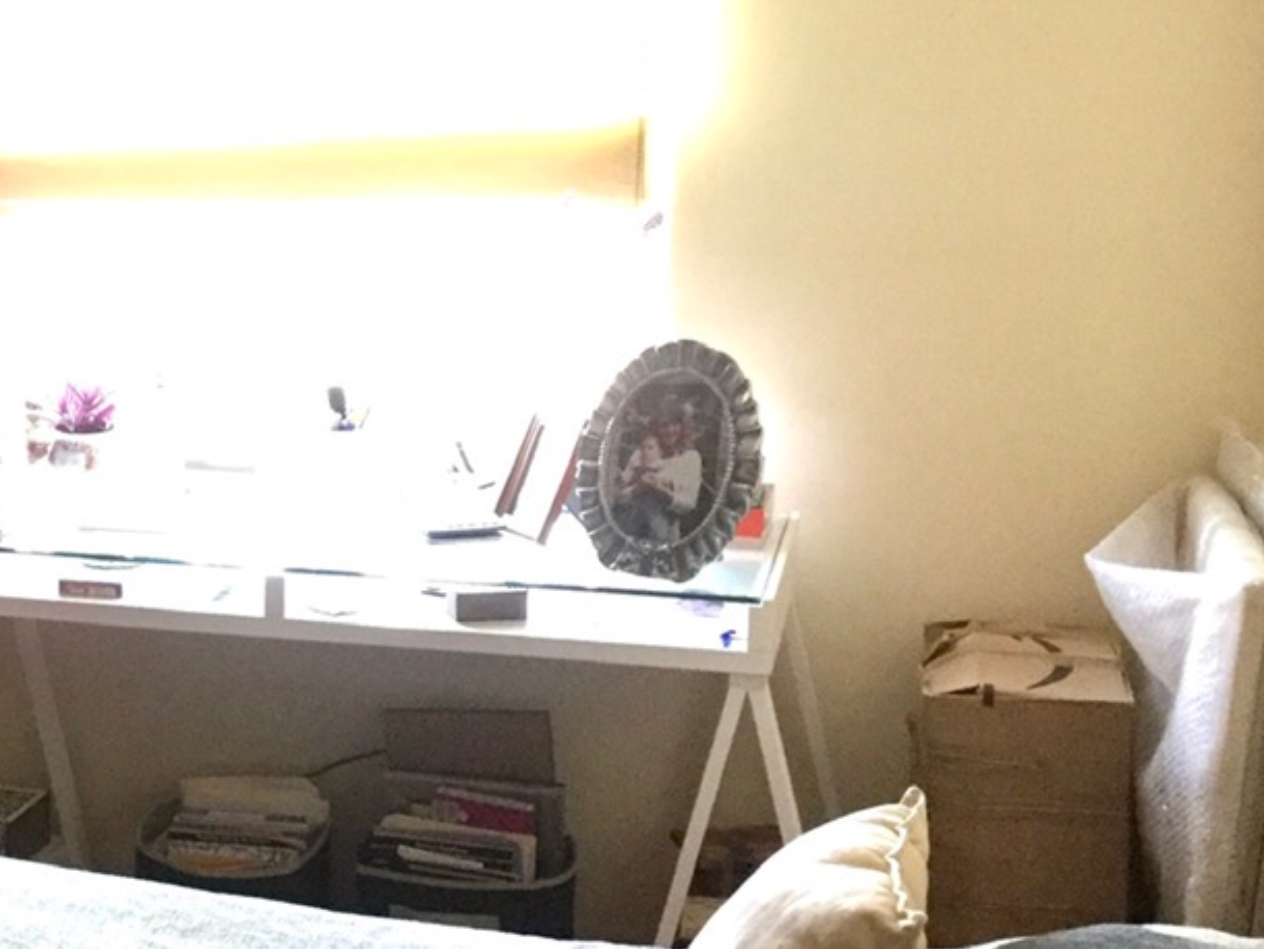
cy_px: 414
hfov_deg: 28.6
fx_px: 2374
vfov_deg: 22.6
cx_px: 120
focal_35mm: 65
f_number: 2.4
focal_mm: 3.3
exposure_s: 1/24
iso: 200
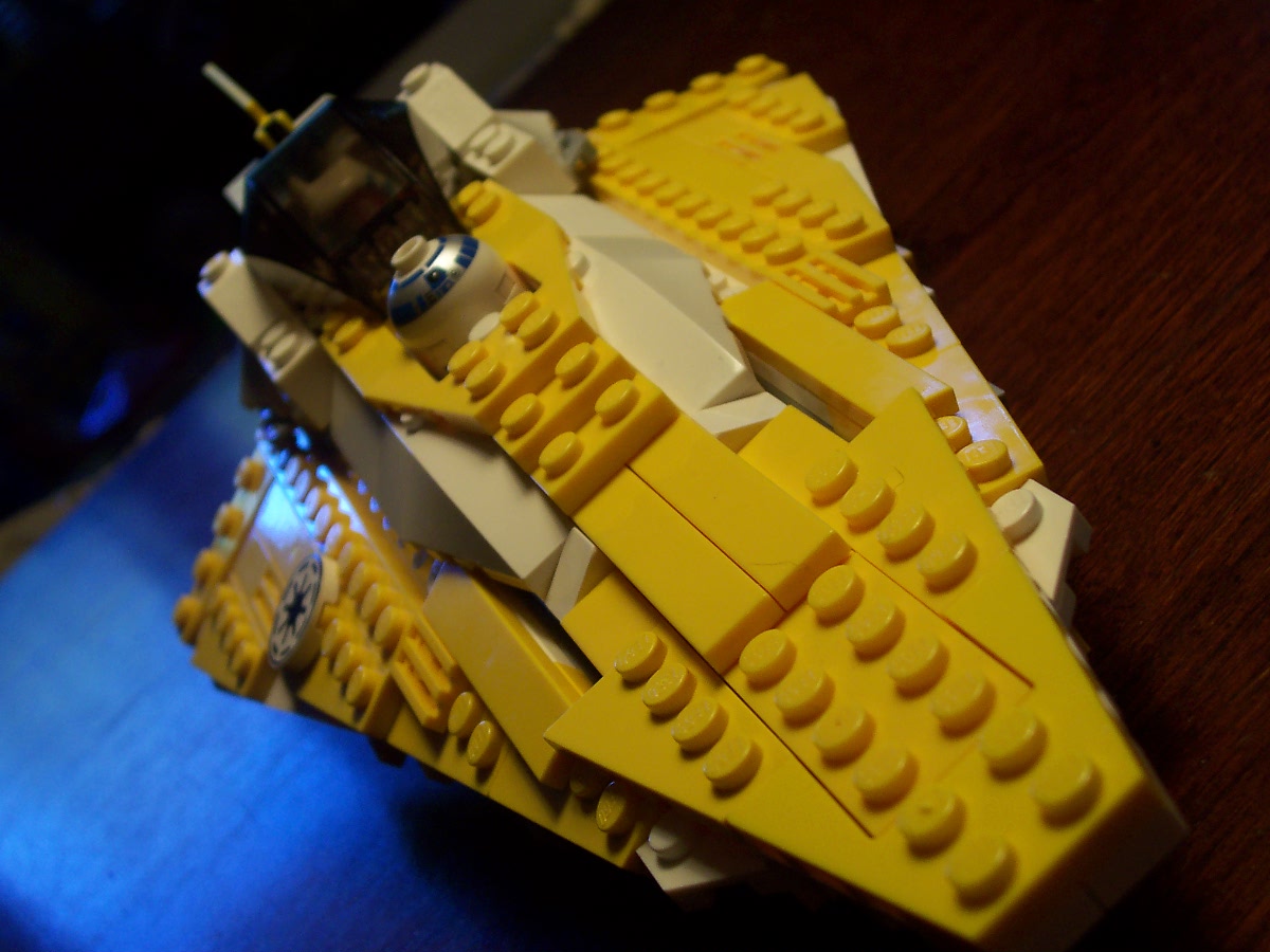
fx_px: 2091
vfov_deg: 25.7
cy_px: 476
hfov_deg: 33.8
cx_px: 635
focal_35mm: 57
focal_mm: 8.6
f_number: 3.4
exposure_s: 1/45
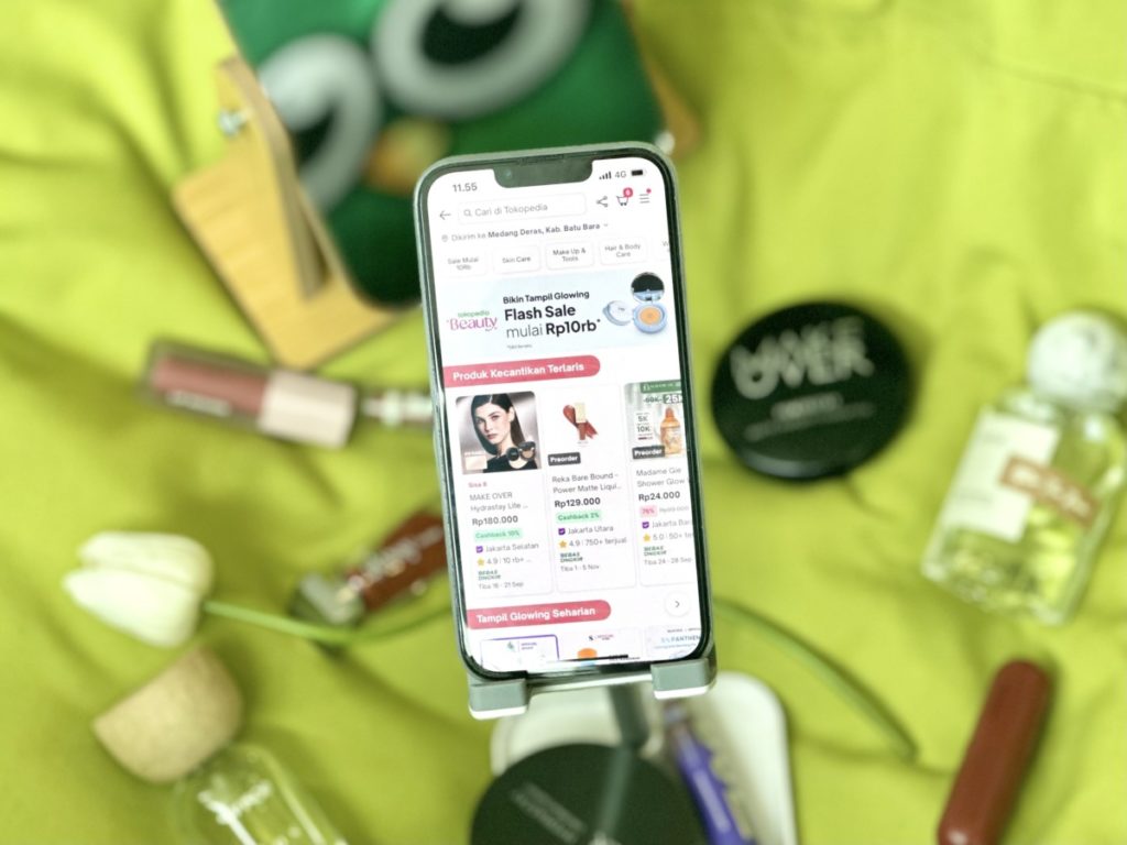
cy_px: 422
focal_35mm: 77
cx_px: 564
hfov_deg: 25.3
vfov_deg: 19.1
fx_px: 2507
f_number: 2.8
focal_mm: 9
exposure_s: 1/121
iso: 125
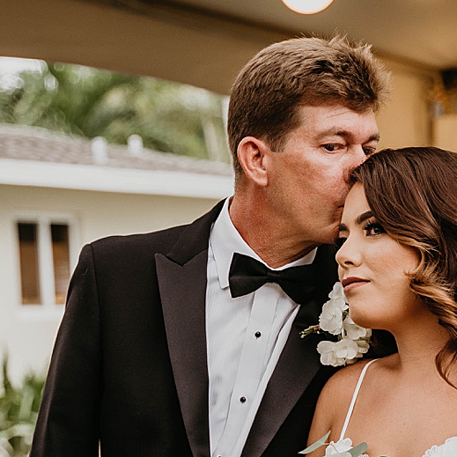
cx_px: 261
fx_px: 1748
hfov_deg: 14.9
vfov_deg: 14.8
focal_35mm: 117
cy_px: 365
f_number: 2.8
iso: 640
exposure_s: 1/320
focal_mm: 51
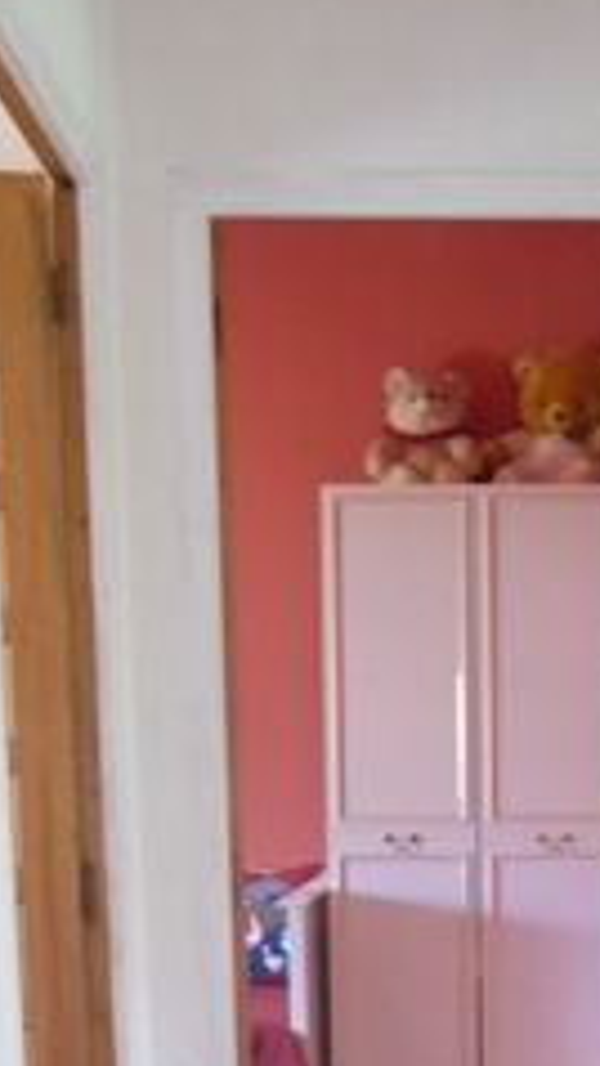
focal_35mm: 61
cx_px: 522
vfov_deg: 32.4
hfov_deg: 19.4
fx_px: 1724
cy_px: 985
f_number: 3.3
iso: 800
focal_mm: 4.3
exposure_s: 1/20
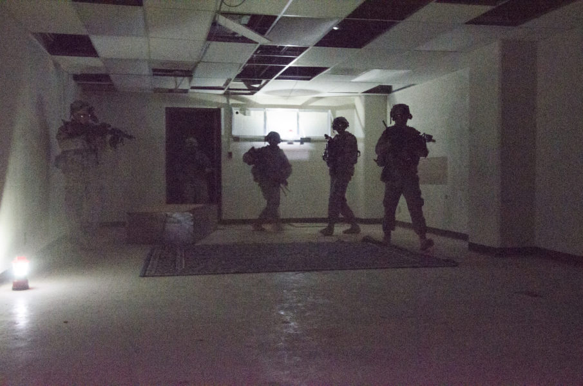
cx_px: 292
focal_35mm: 36
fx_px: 582
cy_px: 193
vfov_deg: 36.7
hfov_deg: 53.2
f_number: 8
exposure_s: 1/30
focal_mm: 24
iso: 5000
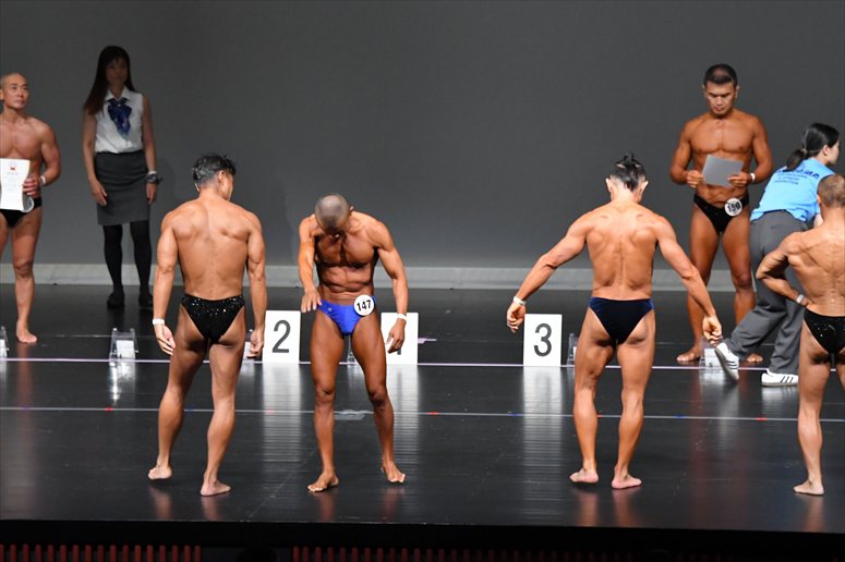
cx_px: 422
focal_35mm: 217
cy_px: 281
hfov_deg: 9.5
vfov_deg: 6.3
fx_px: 5091
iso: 5000
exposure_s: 1/400
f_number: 5.6
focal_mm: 145
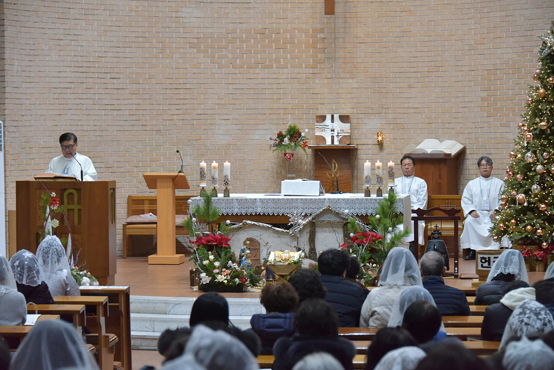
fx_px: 1878
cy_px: 185
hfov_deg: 16.8
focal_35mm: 122
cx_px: 277
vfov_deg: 11.2
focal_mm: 122
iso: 4500
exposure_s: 1/200
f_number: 5.6
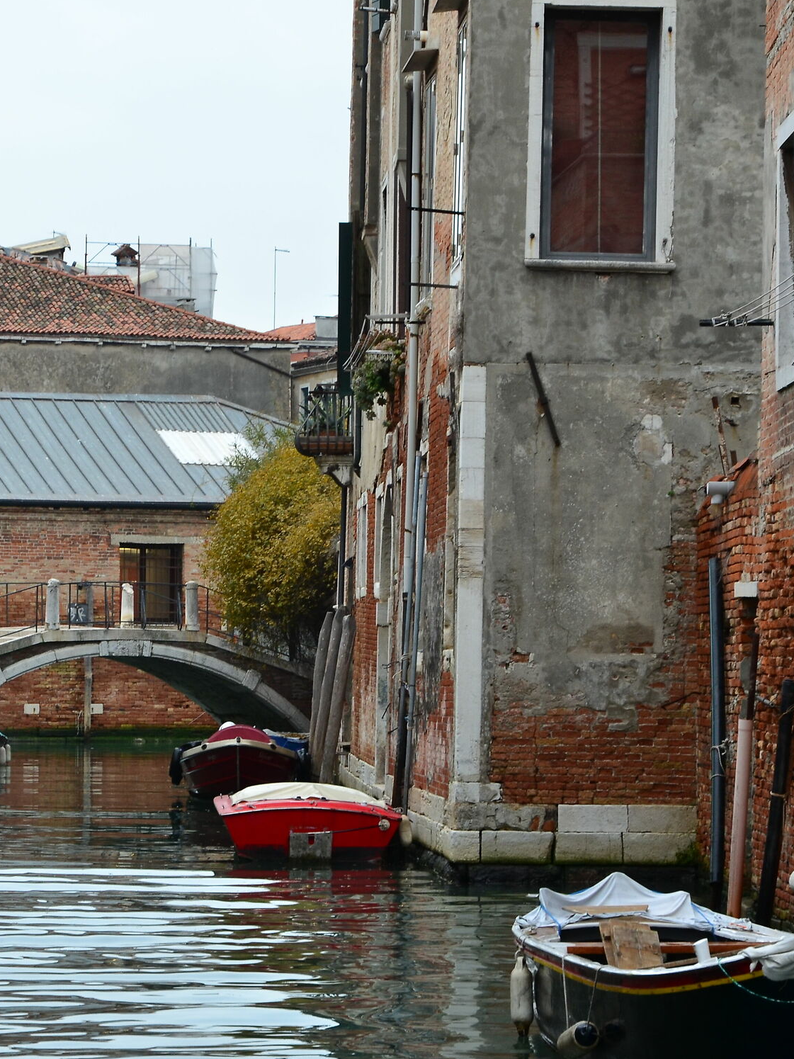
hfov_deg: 11.0
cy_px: 553
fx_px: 4099
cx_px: 222
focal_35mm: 134
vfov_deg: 14.7
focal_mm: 58
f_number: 7.1
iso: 280
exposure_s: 1/80
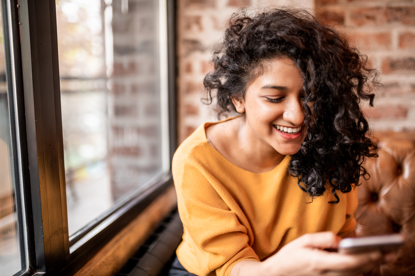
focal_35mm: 35
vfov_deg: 37.9
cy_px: 138
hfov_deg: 54.4
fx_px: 403
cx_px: 208
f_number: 1.4
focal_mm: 35
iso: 1000
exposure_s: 1/250
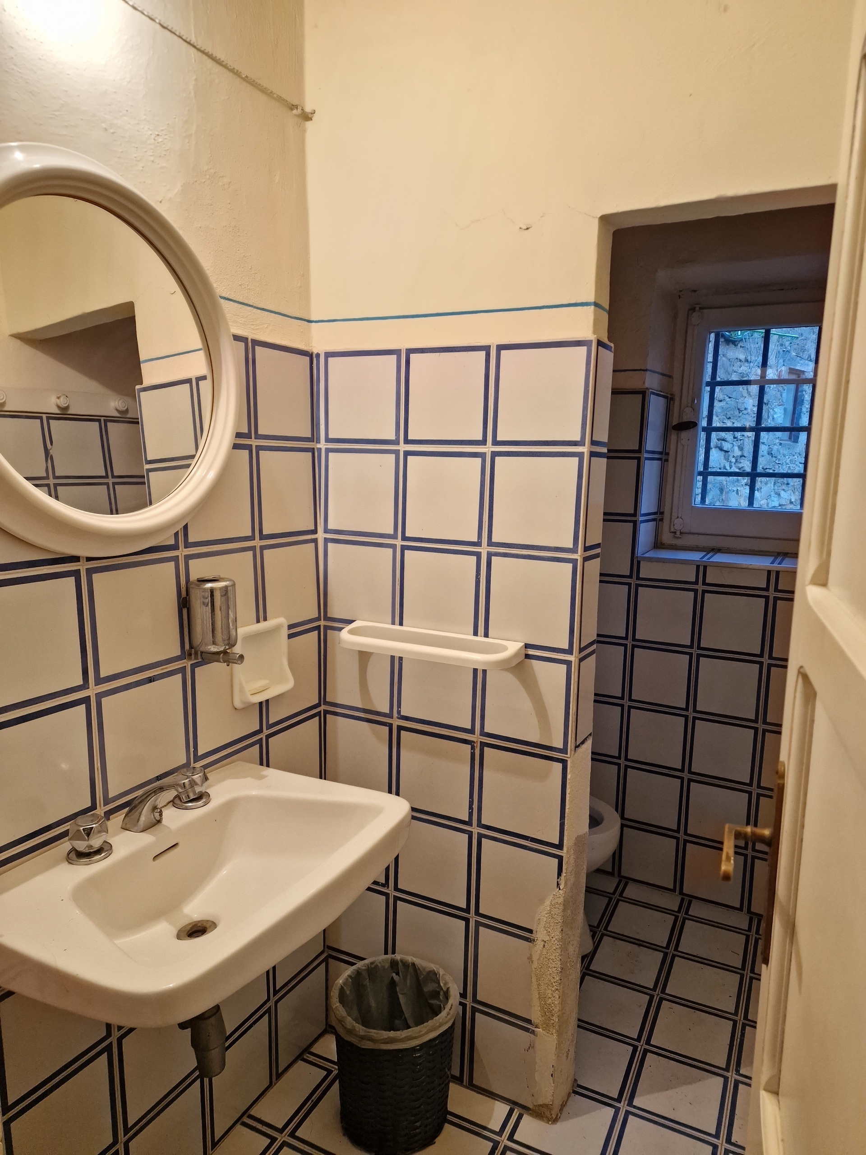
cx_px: 433
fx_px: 767
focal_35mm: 23
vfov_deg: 73.9
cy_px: 578
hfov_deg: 58.9
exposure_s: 1/100
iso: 400
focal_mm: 6.4
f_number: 1.8
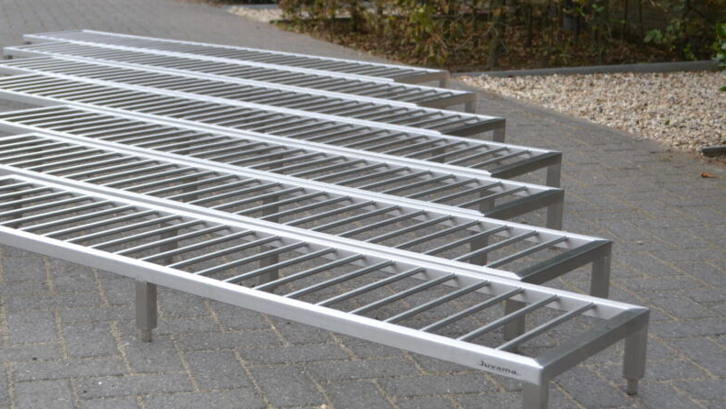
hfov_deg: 32.3
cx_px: 297
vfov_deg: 18.6
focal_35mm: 65
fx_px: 1252
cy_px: 213
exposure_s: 1/125
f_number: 5.6
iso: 320
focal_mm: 32
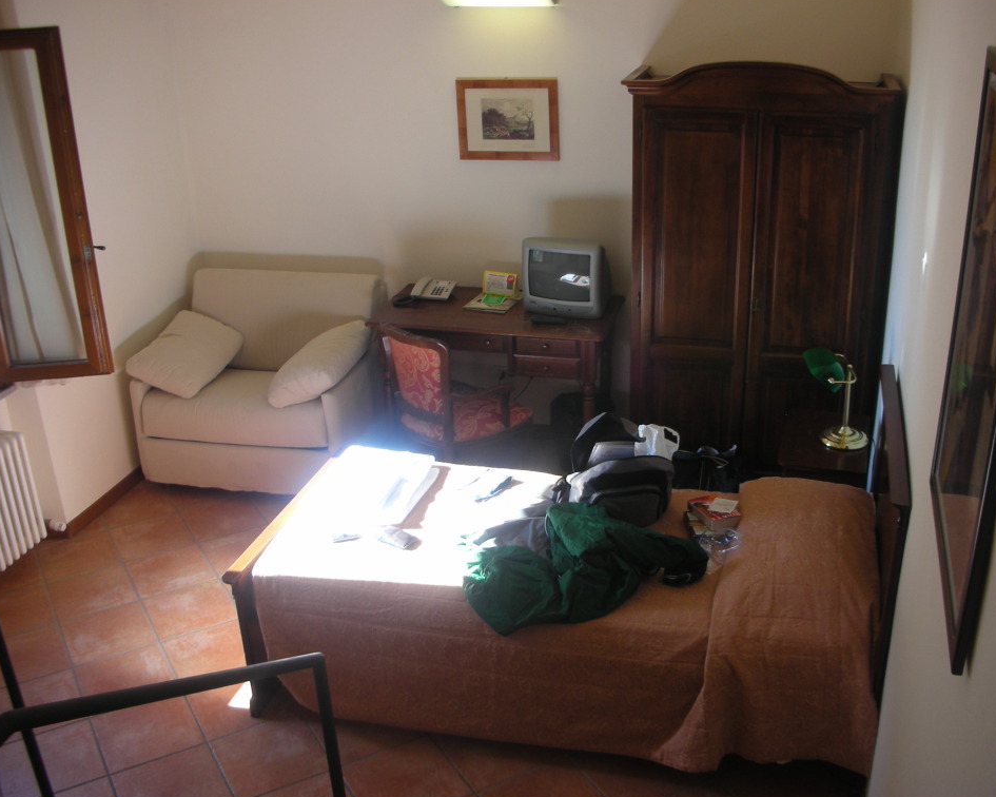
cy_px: 398
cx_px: 529
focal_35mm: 37
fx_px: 1091
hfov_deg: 49.1
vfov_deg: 40.1
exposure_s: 1/38.5
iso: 50
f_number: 3
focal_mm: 5.8
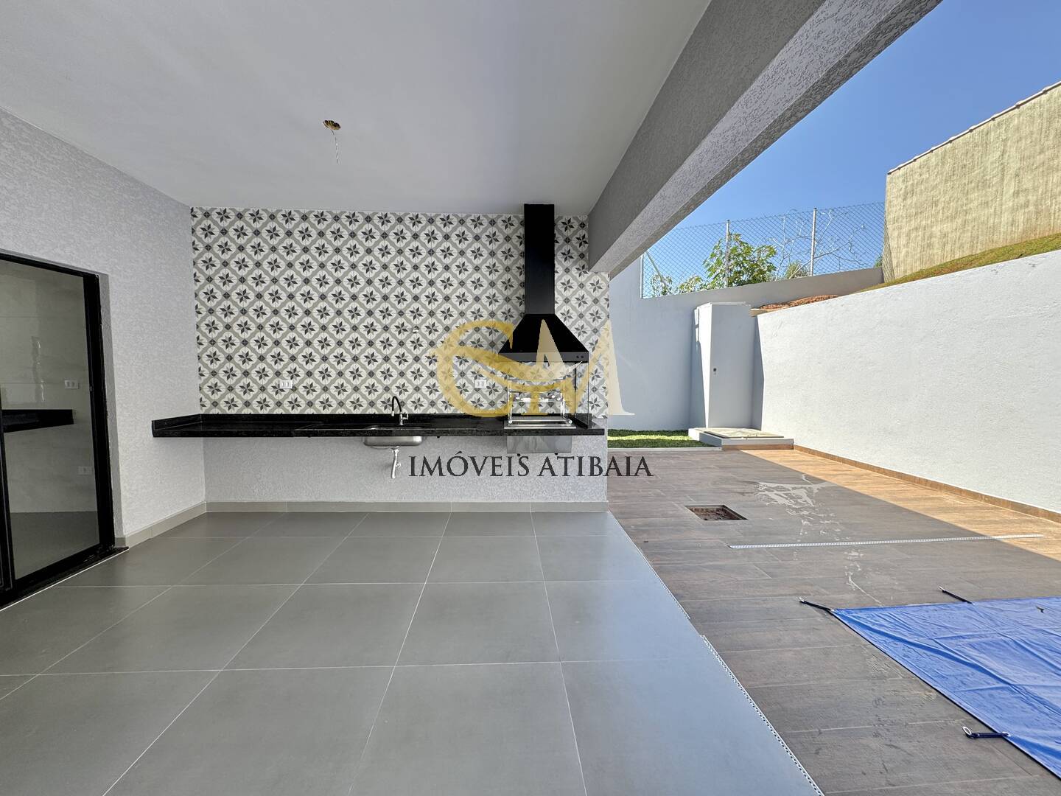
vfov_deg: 85.7
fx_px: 429
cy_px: 398
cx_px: 530
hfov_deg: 102.1
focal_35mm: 14
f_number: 2.2
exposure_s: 1/347
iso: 40
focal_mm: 2.22
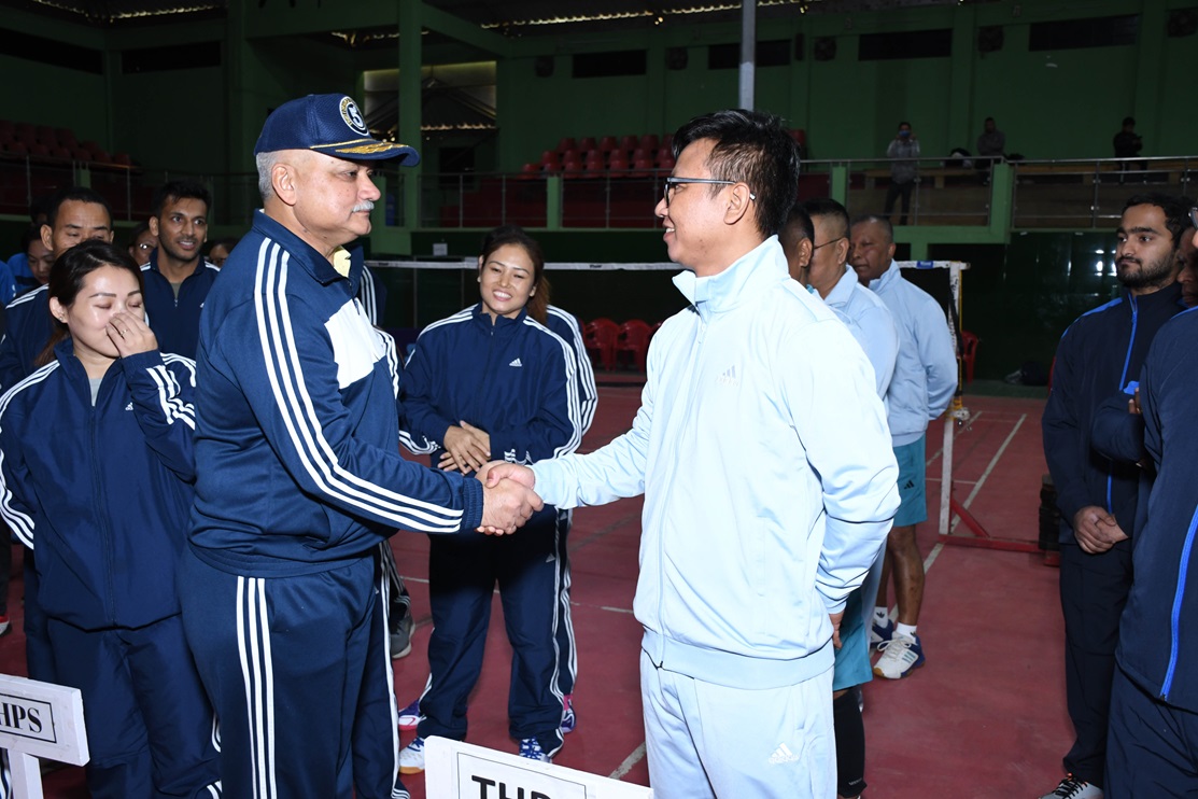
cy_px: 400
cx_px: 599
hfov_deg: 55.8
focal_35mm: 34
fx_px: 1131
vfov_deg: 38.9
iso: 1000
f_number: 4.5
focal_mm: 23
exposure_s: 1/160
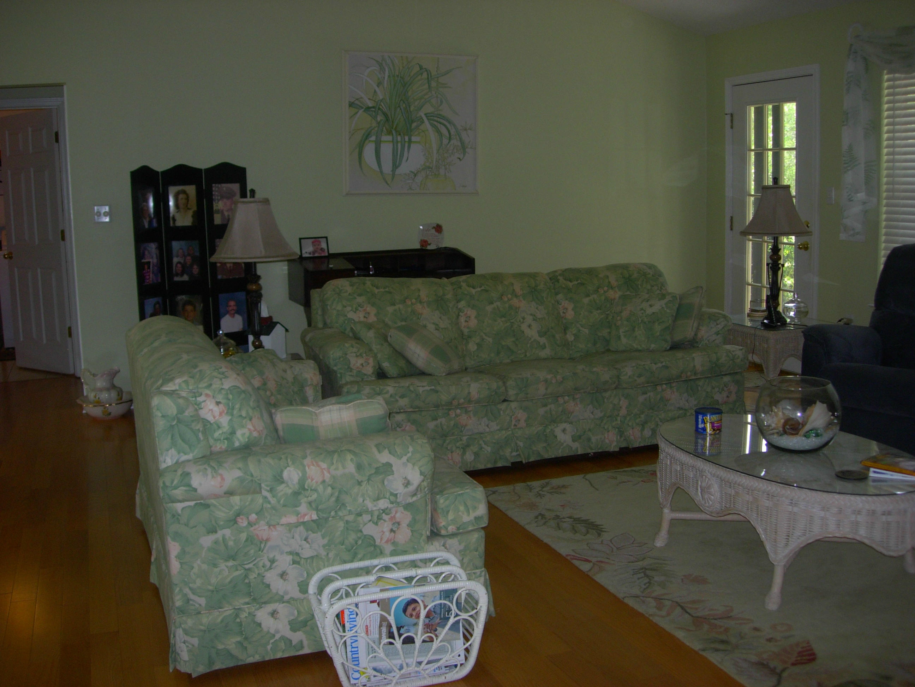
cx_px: 458
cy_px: 344
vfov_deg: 37.7
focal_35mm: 38
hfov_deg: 49.0
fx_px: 1004
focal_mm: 7.8
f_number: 2.8
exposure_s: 1/64
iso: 79
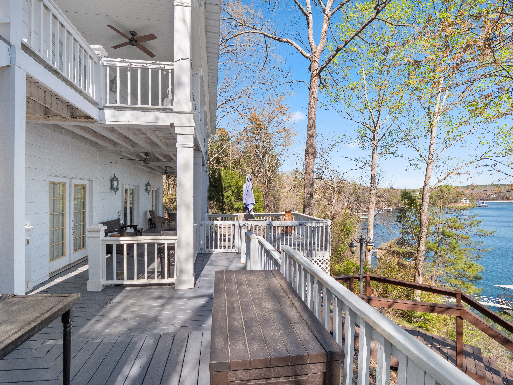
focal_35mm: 16
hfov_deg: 94.5
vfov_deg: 78.1
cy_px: 192
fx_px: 237
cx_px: 256
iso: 400
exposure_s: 1/800
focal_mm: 8
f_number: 5.6
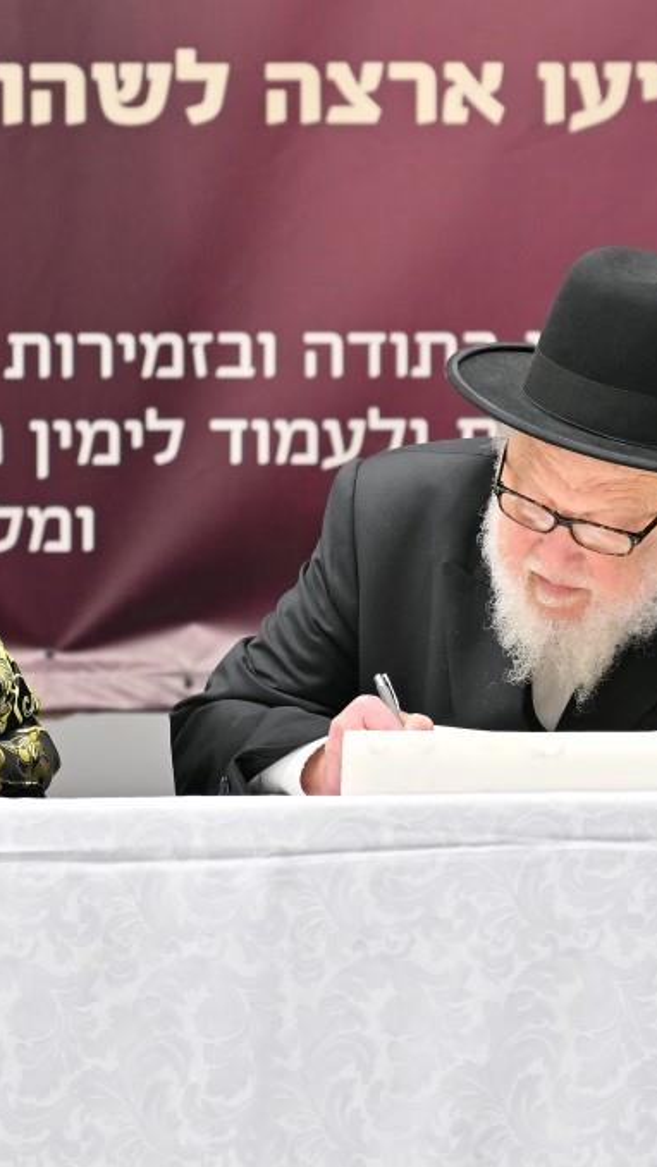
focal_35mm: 474
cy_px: 584
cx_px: 187
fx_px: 14678
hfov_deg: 2.6
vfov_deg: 4.6
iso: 160
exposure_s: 1/160
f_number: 2.8
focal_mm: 200
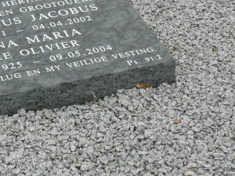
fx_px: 781
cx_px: 63
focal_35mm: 115
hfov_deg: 17.0
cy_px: 39
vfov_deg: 12.8
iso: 400
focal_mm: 12.8
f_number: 6
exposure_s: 1/200
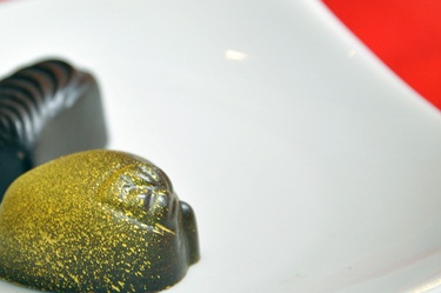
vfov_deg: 5.0
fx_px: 3338
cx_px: 91
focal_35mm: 273
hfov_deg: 7.5
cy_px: 124
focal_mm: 105
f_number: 5.6
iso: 400
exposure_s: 1/40
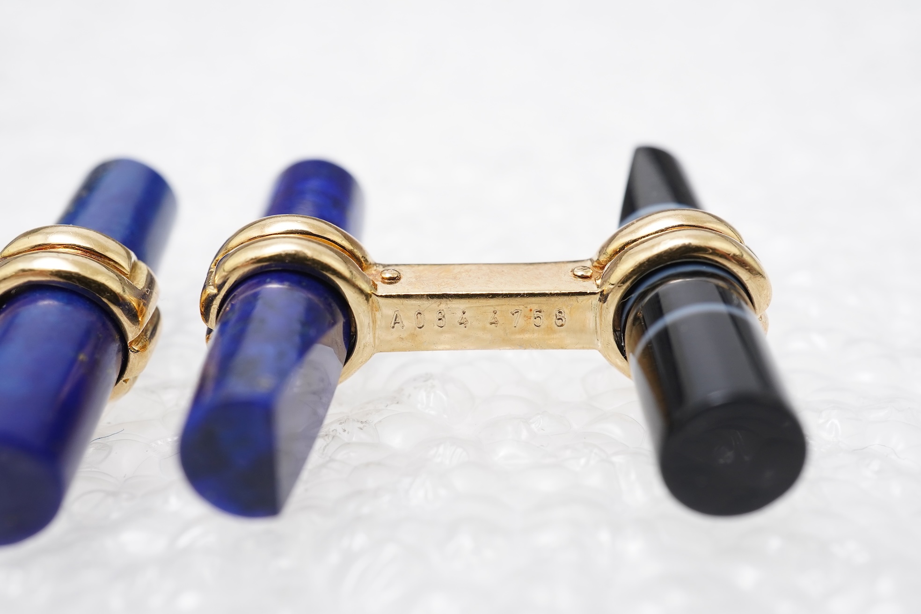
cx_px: 460
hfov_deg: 43.6
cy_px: 307
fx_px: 1151
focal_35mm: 45
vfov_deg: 29.9
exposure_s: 1/125
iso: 500
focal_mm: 30
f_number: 18
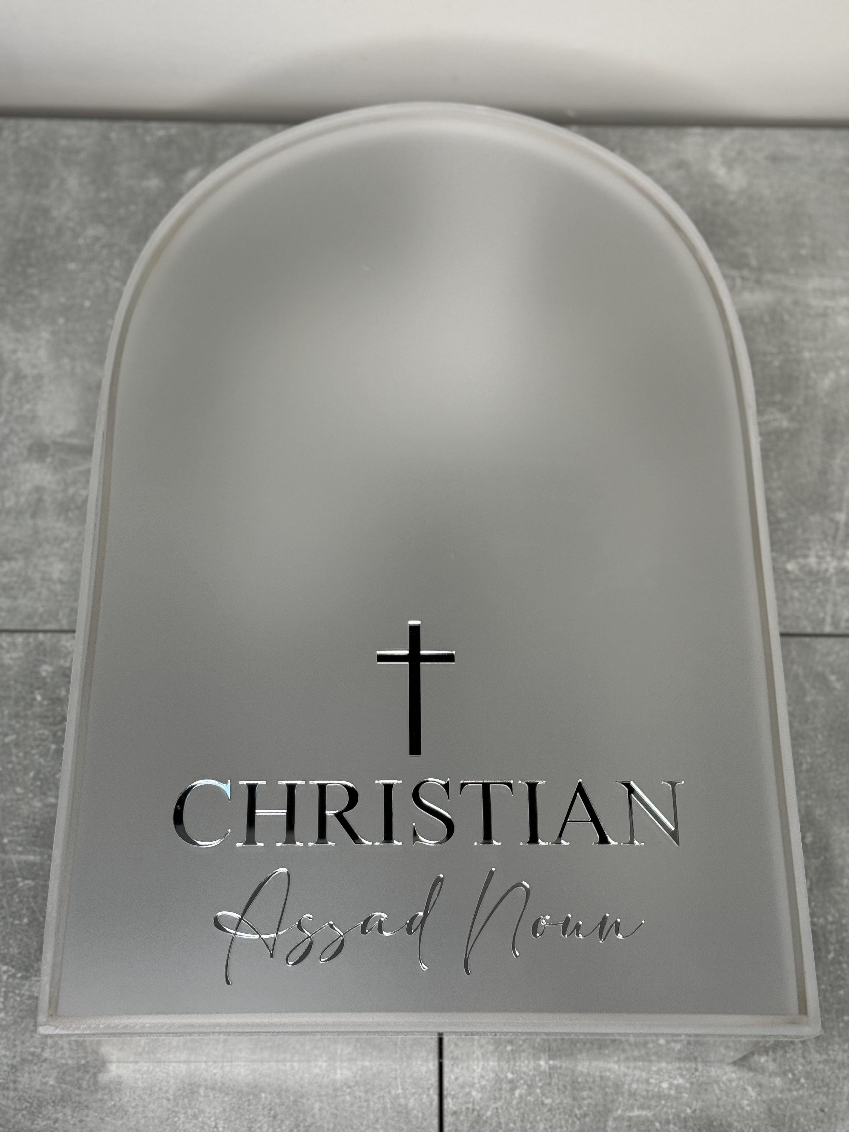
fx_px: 1570
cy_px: 566
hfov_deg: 30.3
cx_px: 424
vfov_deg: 39.7
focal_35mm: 48
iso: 64
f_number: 1.78
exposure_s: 1/164
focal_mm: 6.86
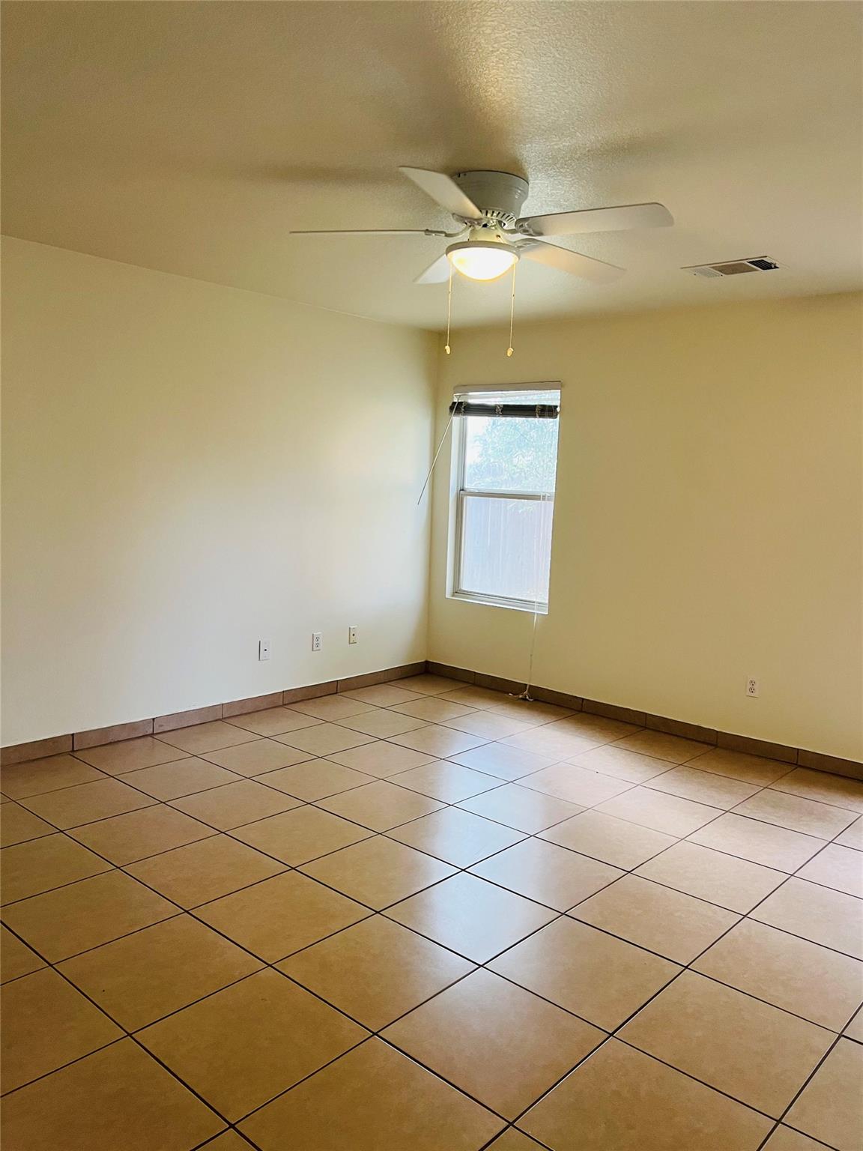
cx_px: 432
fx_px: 864
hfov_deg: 53.1
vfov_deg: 67.3
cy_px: 576
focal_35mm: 26
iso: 125
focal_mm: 5.7
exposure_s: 1/60
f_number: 1.5
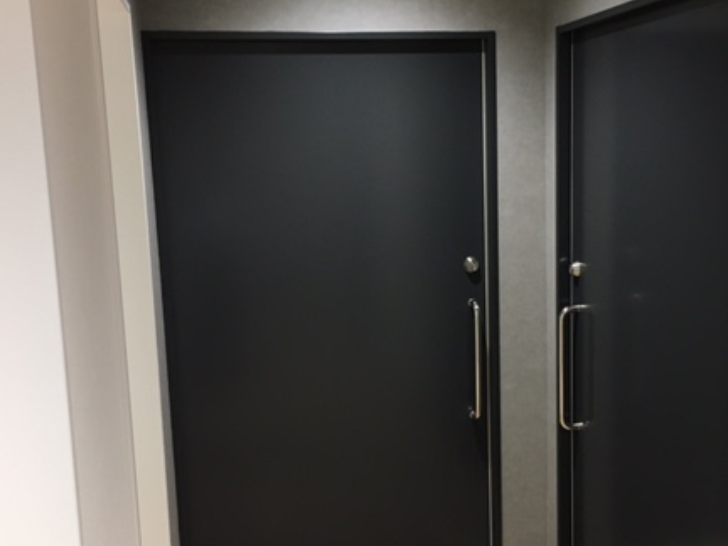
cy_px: 298
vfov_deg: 33.6
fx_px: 904
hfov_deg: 43.7
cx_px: 416
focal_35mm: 43
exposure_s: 1/30
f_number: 2.2
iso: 125
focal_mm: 4.15
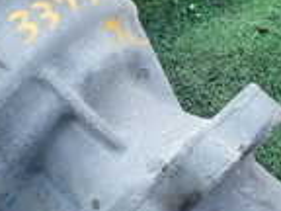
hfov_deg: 16.5
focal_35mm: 104
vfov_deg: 14.2
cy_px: 70
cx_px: -189
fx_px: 844
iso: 100
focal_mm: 4.5
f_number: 2.8
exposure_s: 1/60
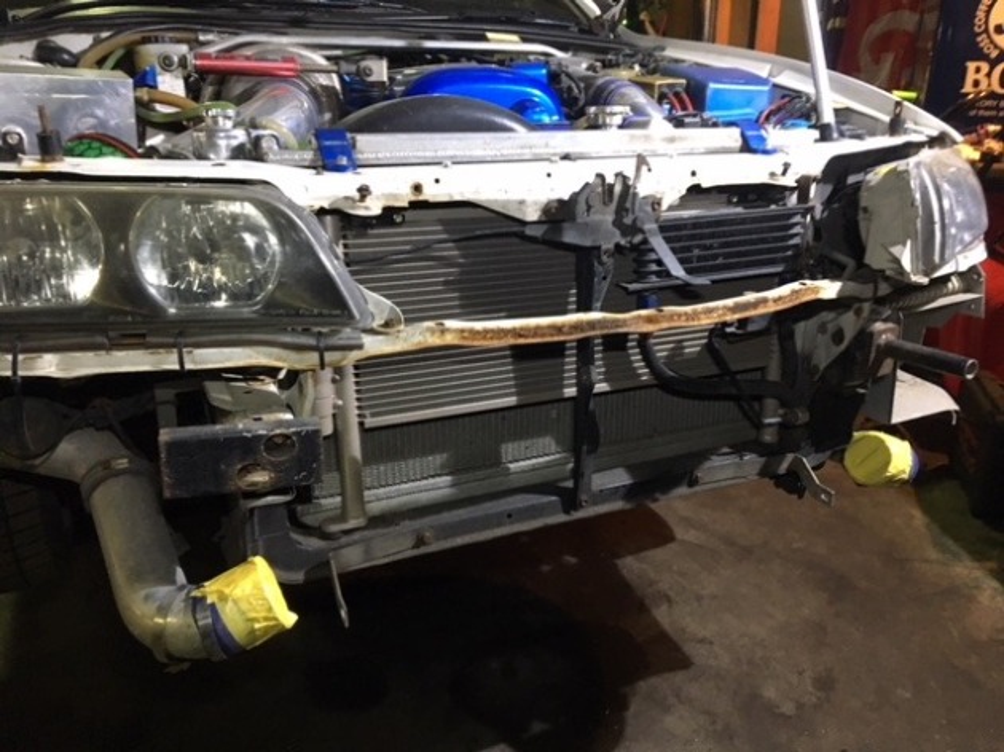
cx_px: 502
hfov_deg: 61.7
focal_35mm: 29
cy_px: 376
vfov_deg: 48.2
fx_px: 841
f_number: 2.2
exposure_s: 1/24
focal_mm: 4.15
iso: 200
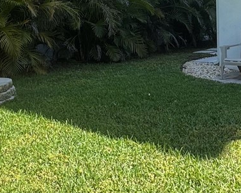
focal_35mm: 58
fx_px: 414
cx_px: 188
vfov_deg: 25.6
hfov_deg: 31.7
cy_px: 25
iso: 40
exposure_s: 1/233
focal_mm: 2.22
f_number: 2.2
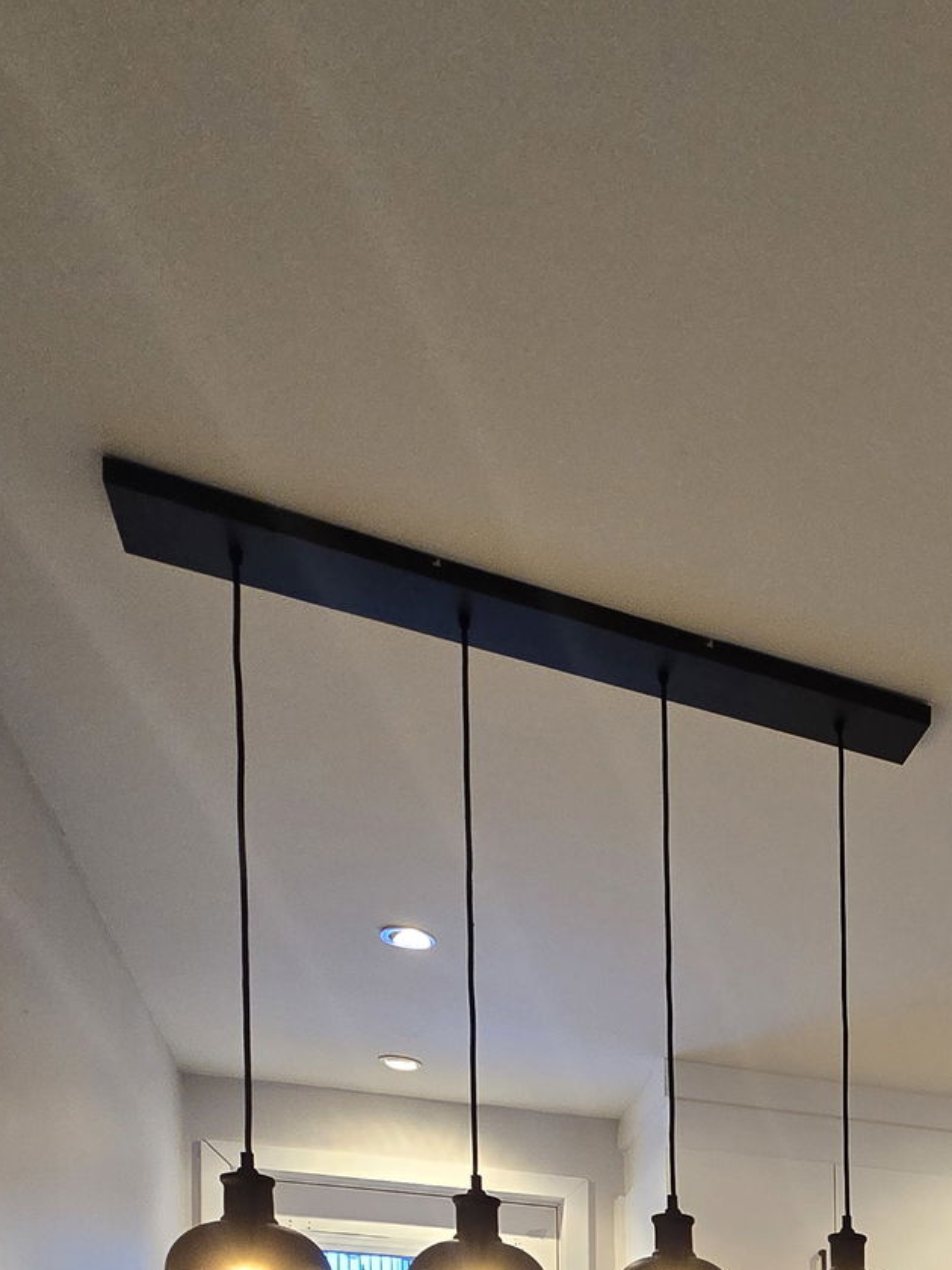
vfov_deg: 39.3
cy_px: 1537
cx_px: 1118
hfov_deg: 34.9
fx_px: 1210
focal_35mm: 33
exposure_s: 1/60
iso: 250
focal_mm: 2.2
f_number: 2.2
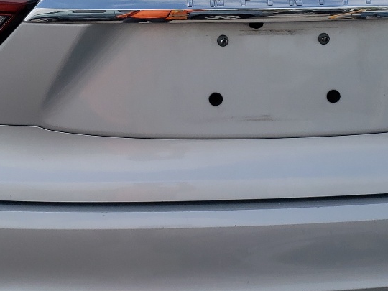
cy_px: -5
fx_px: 863
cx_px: 228
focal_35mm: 77
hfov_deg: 25.3
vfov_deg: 18.6
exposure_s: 1/3333
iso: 50
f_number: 1.5
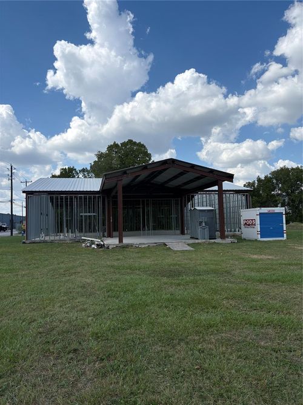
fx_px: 304
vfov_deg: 67.3
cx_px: 152
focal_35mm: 26
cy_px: 202
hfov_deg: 53.0
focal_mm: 5.96
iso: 50
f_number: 1.6
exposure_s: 1/4329
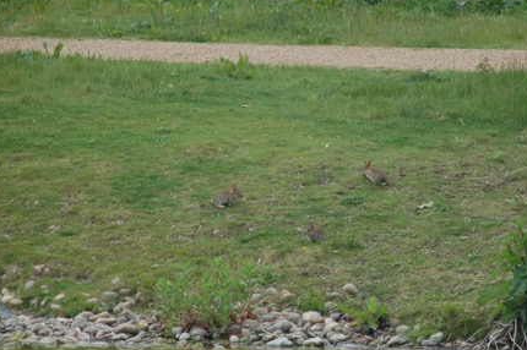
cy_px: 212
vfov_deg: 4.5
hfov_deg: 6.8
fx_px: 4414
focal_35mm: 302
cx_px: 308
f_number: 5.6
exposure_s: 1/500
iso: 220
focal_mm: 135
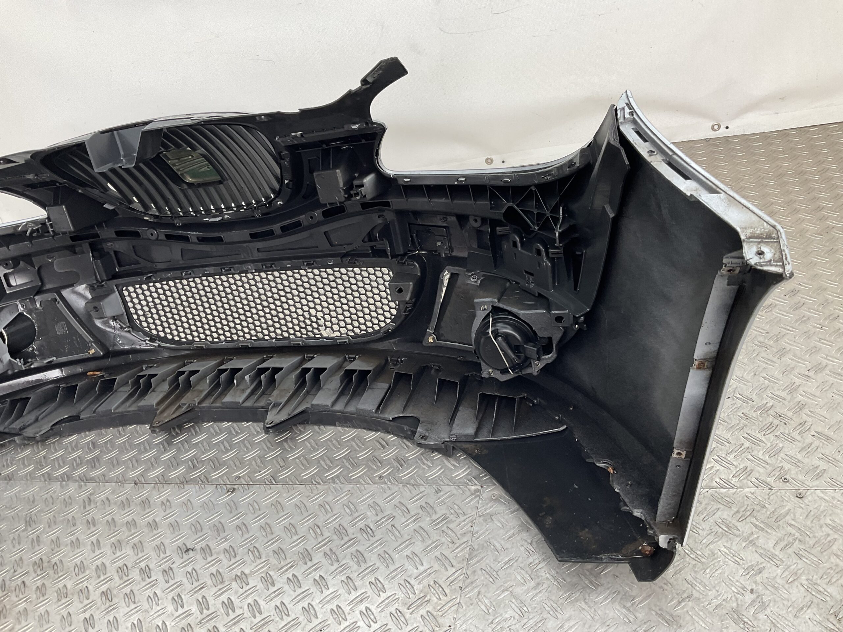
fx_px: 706
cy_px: 316
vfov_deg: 48.2
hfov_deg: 61.7
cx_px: 422
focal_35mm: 29
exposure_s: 1/120
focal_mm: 3
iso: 32
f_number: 1.8
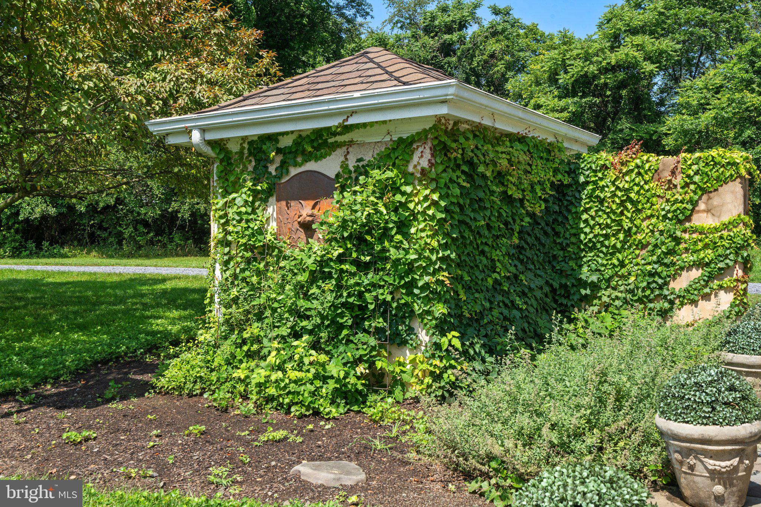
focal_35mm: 35
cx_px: 380
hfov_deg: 54.4
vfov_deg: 37.8
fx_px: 740
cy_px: 254
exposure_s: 1/100
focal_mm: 35
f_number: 14
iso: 200
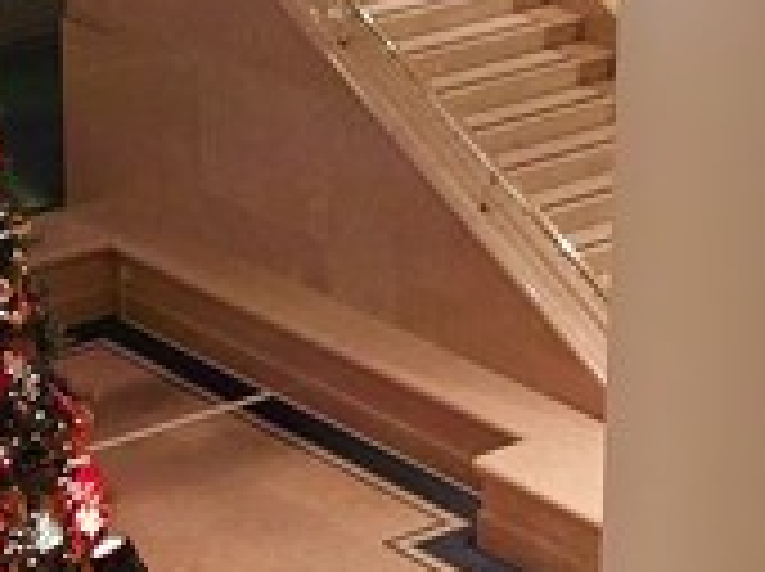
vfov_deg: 10.2
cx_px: 198
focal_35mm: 145
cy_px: 162
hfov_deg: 13.6
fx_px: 3200
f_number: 2.8
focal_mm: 24.2
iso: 400
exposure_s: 1/40
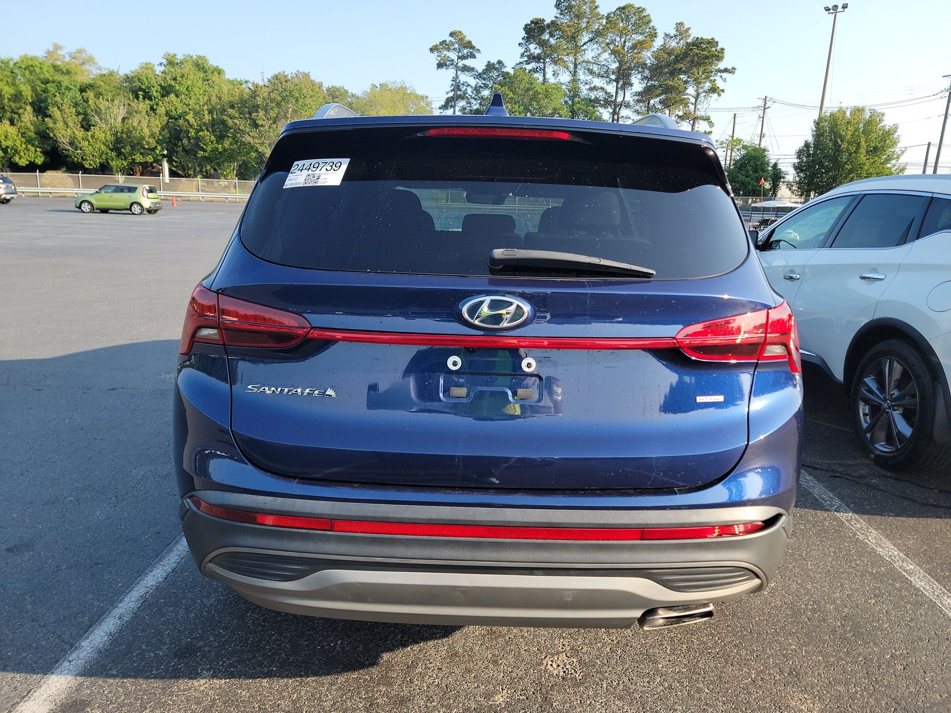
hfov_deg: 71.6
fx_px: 659
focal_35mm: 24
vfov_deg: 56.8
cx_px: 476
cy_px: 356
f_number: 1.8
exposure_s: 1/256
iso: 50
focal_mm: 6.7
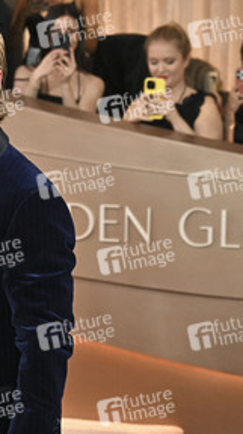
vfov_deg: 15.4
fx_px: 1607
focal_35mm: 140
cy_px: 219
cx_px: -55
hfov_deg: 8.5
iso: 2500
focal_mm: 85
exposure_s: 1/320
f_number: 5.6
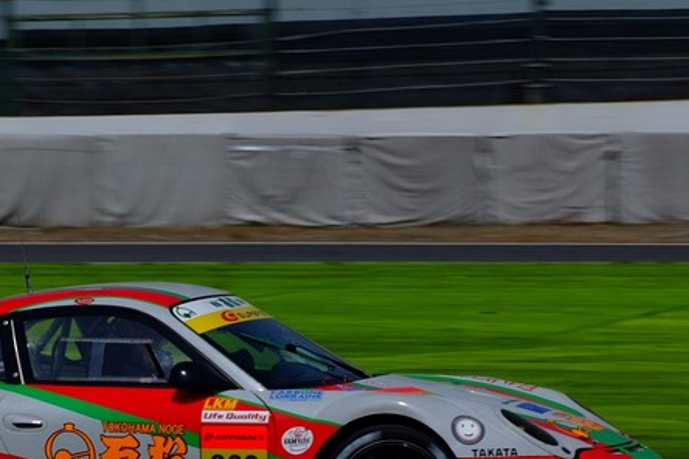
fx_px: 4191
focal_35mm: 219
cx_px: 185
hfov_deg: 9.4
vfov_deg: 6.3
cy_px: 355
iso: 100
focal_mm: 90
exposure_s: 1/250
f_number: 16
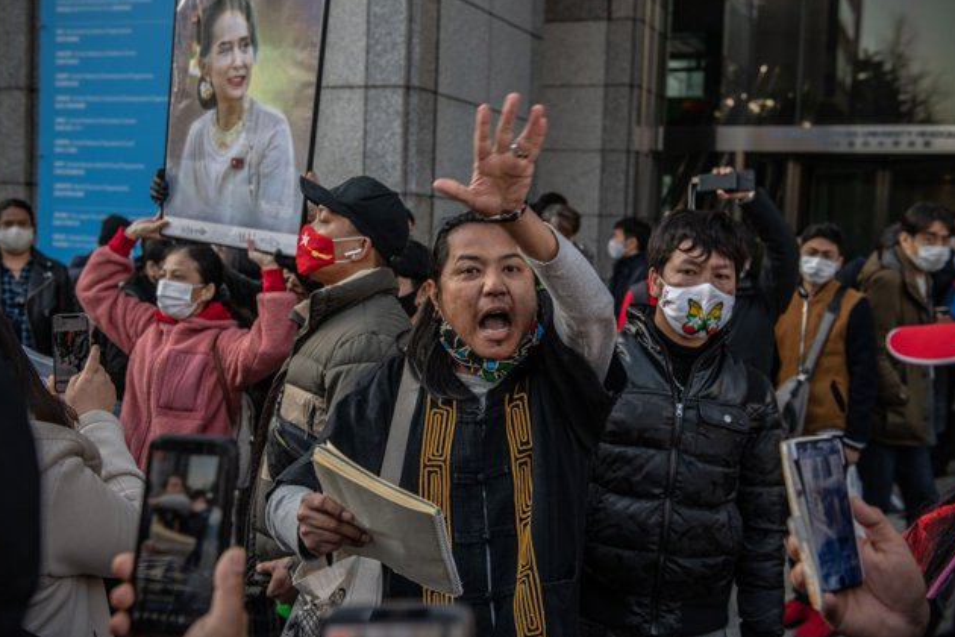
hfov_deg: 42.7
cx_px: 479
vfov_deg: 29.2
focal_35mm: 46
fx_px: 1220
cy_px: 293
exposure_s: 1/1000
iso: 1000
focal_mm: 42
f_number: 4.5
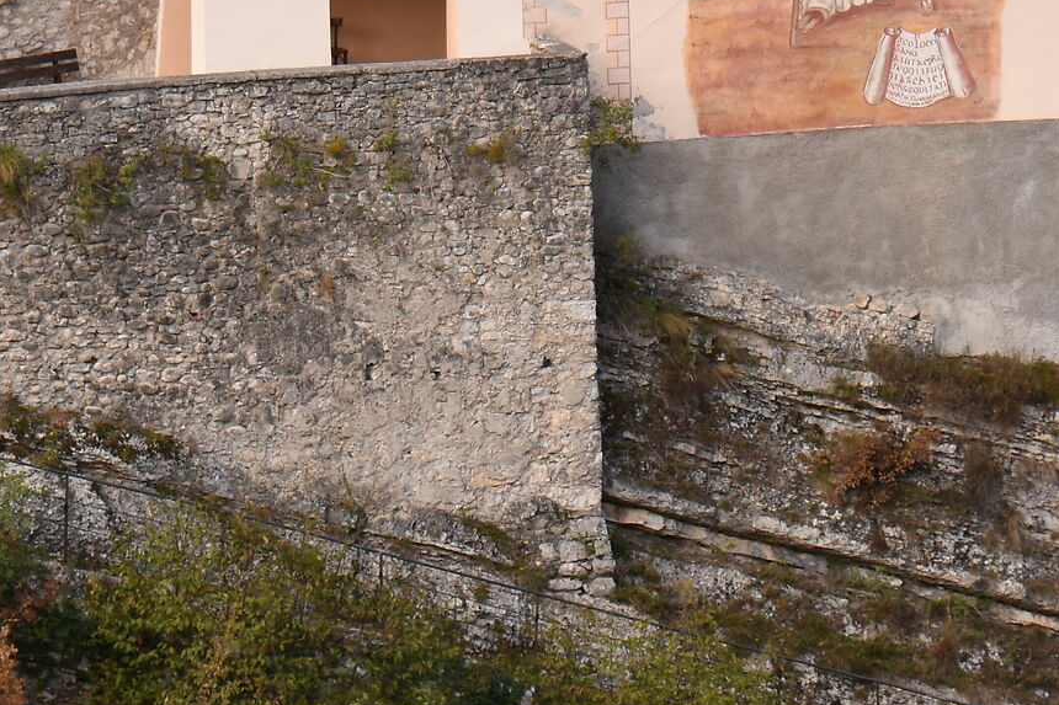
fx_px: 10587
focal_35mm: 360
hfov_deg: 5.7
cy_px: -129
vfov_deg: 3.8
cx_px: 491
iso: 250
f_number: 5.6
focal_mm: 86
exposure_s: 1/200
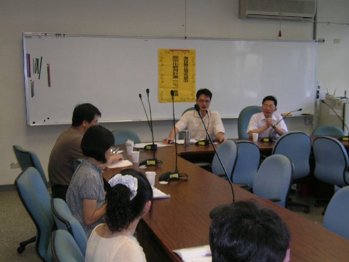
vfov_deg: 28.0
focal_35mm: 52
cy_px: 156
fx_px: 524
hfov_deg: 36.8
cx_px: 189
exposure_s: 1/60
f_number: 3.2
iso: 50
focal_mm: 8.7
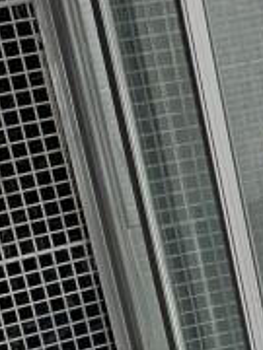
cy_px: 447
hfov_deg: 8.9
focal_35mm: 148
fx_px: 1499
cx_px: 664
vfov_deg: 12.9
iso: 32
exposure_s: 1/122
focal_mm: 4.25
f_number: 1.8
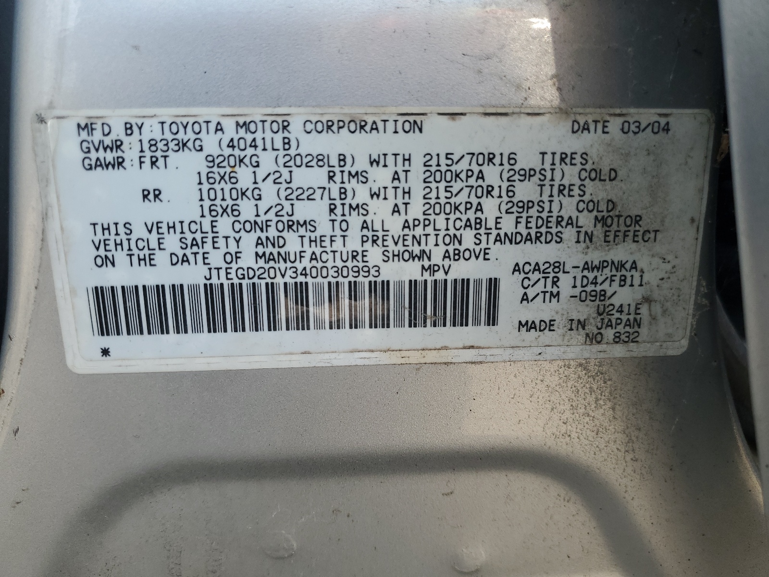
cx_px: 384
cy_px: 288
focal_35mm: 26
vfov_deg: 53.1
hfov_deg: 67.3
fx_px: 578
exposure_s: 1/323
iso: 50
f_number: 1.5
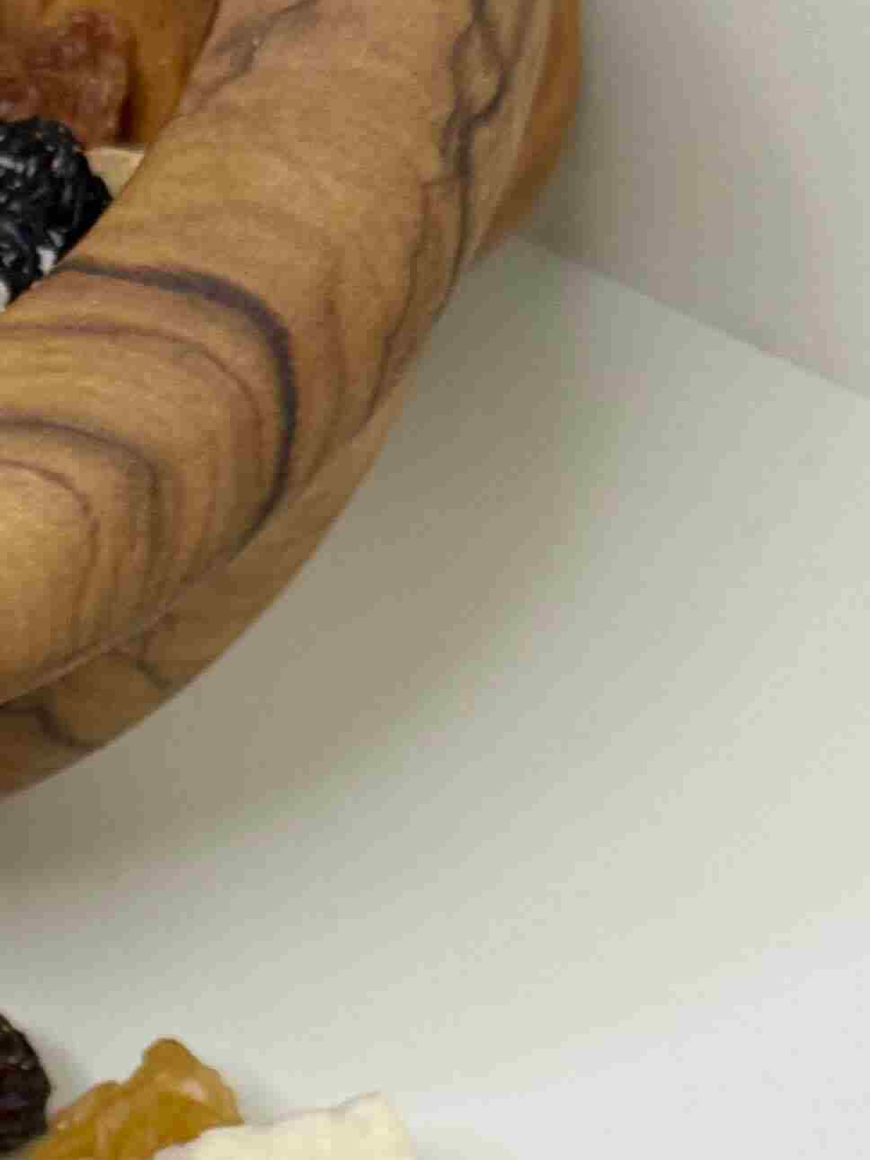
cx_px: -424
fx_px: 5025
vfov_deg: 12.9
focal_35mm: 150
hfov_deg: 9.6
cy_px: 1236
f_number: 1.78
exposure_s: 1/50
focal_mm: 6.76
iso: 100
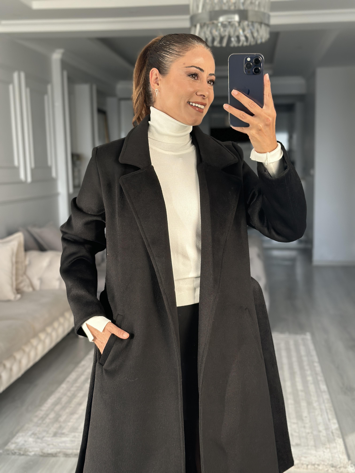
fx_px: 656
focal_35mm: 48
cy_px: 236
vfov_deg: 39.7
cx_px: 178
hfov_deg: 30.3
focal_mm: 6.86
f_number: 1.78
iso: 80
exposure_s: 1/166
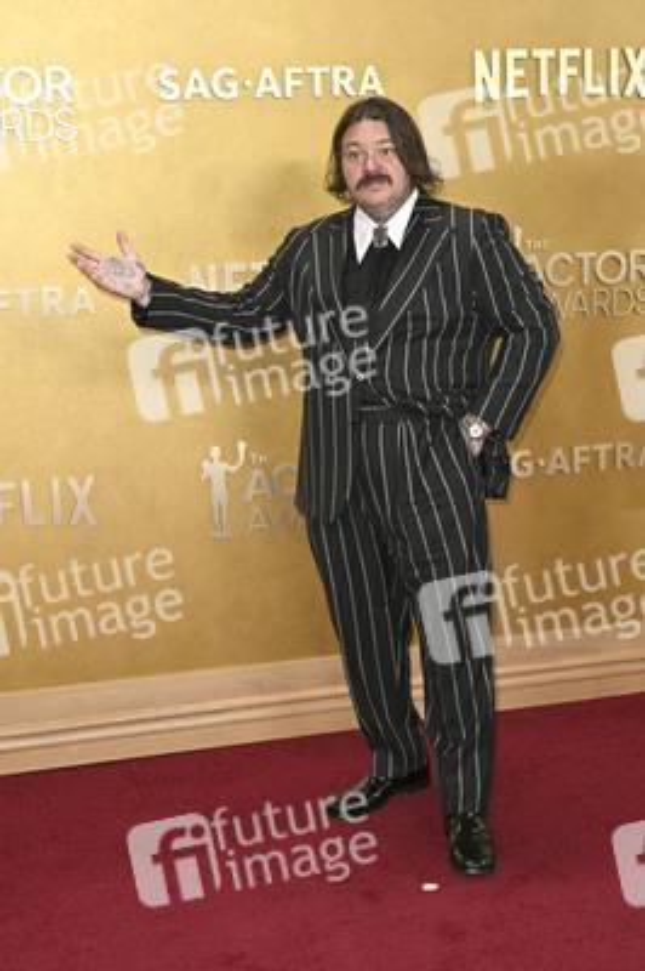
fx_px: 1265
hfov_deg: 28.6
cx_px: 322
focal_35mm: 47
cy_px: 486
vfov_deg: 41.9
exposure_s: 1/320
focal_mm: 47
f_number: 5.6
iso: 2500
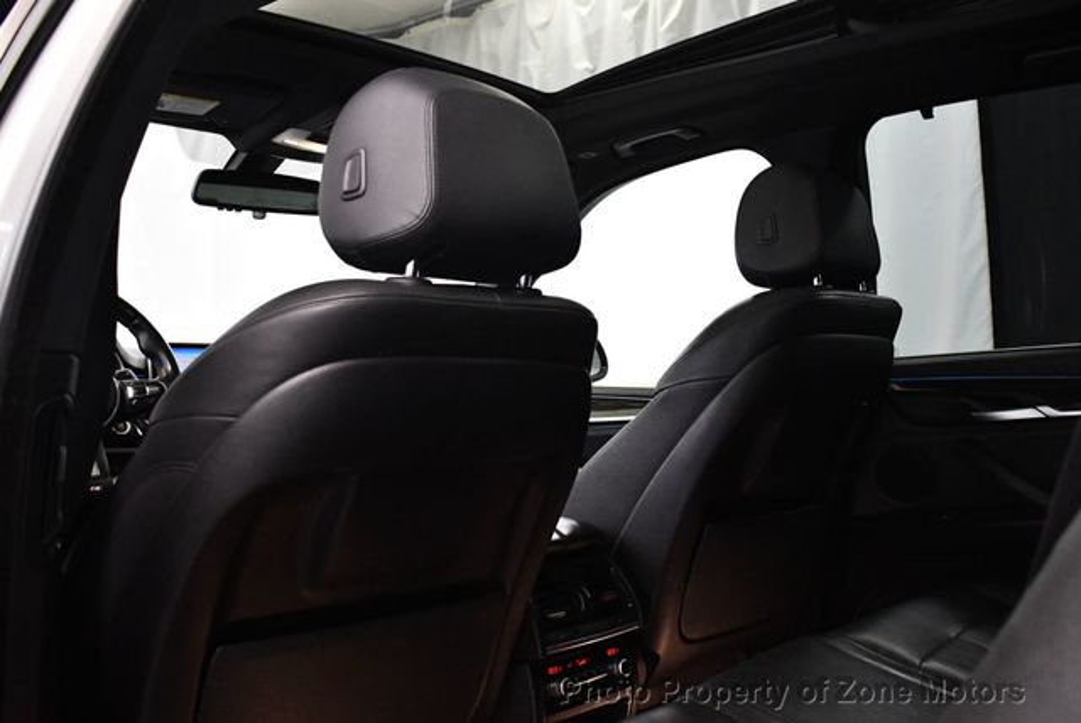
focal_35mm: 36
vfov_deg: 36.9
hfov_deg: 53.1
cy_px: 362
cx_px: 540
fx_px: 1082
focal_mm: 18
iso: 3200
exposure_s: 1/125
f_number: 3.5
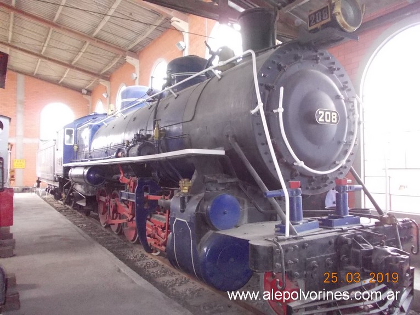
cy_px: 158
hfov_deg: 63.5
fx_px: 340
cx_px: 210
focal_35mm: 28
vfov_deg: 49.7
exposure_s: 1/100
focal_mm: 4
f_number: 2.7
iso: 800
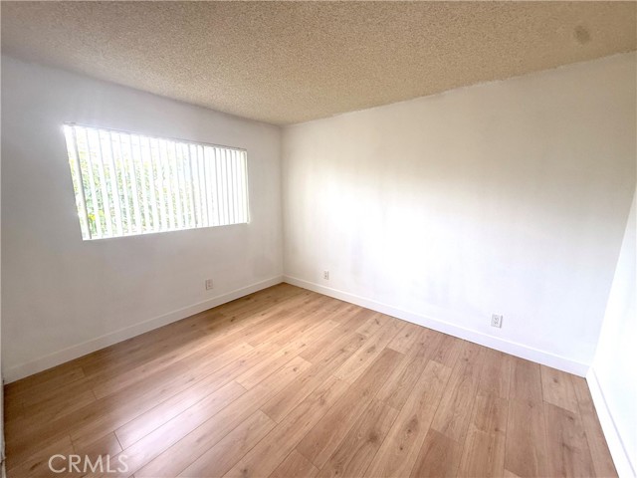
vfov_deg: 85.7
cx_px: 318
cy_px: 239
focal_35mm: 14
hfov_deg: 102.1
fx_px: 258
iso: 100
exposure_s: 1/99
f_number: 2.2
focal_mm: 2.22
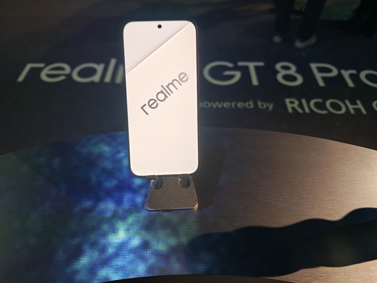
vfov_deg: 58.9
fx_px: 250
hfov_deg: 73.9
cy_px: 142
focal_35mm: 23
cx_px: 188
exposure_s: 1/70.4
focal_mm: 6.57
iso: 1600
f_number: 1.6
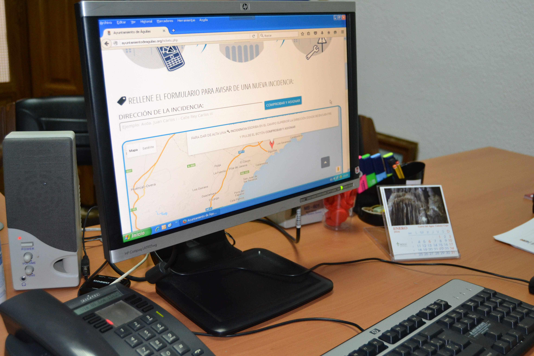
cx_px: 267
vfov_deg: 34.2
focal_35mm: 39
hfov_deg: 49.6
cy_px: 178
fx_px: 578
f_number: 4
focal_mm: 26
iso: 1000
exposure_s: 1/60
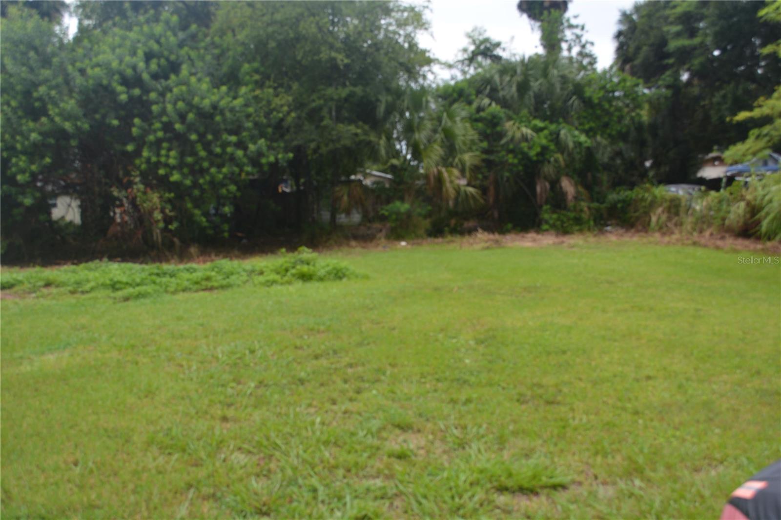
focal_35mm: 39
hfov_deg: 49.6
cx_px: 390
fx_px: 846
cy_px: 260
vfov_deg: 34.2
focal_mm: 26
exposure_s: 1/160
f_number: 6.3
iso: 200
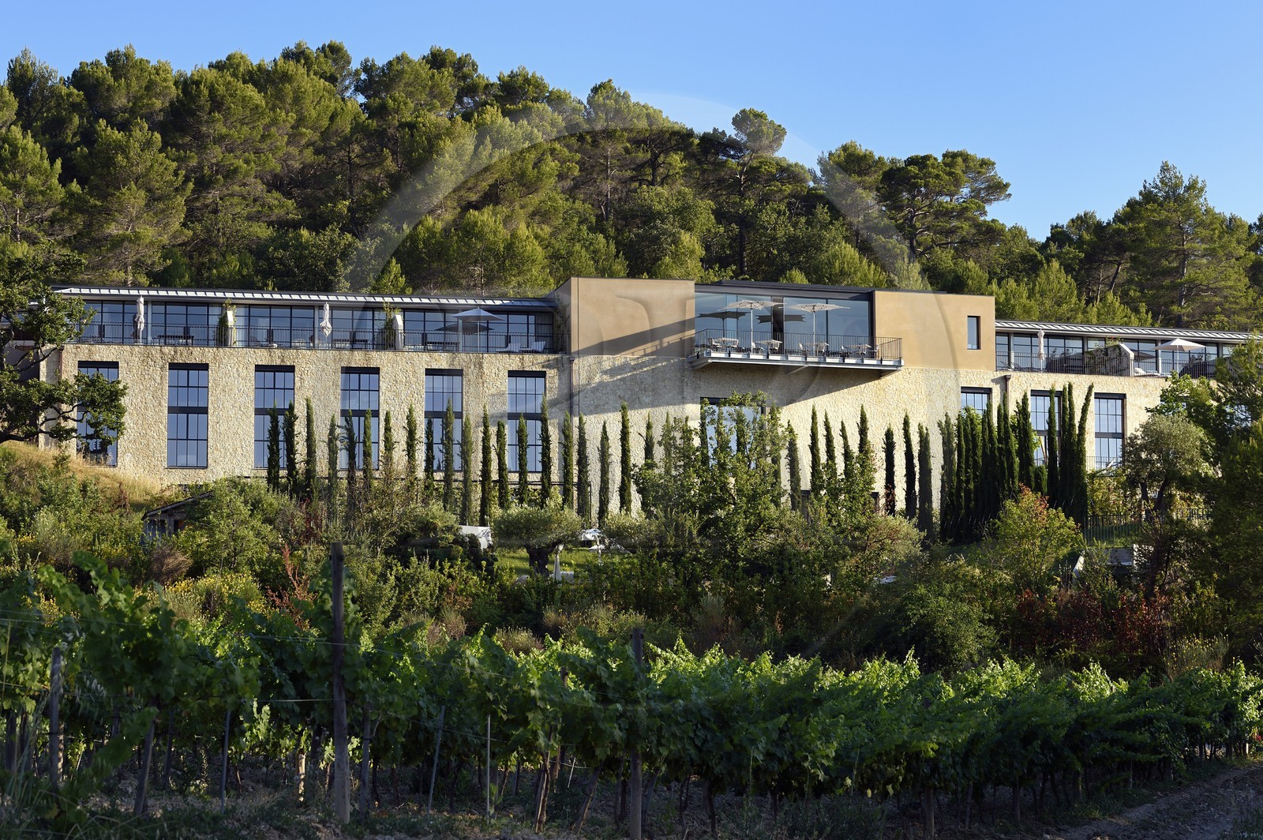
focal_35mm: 85
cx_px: 632
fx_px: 2980
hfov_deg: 23.9
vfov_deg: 16.0
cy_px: 420
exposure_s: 1/250
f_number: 9
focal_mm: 85
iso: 200
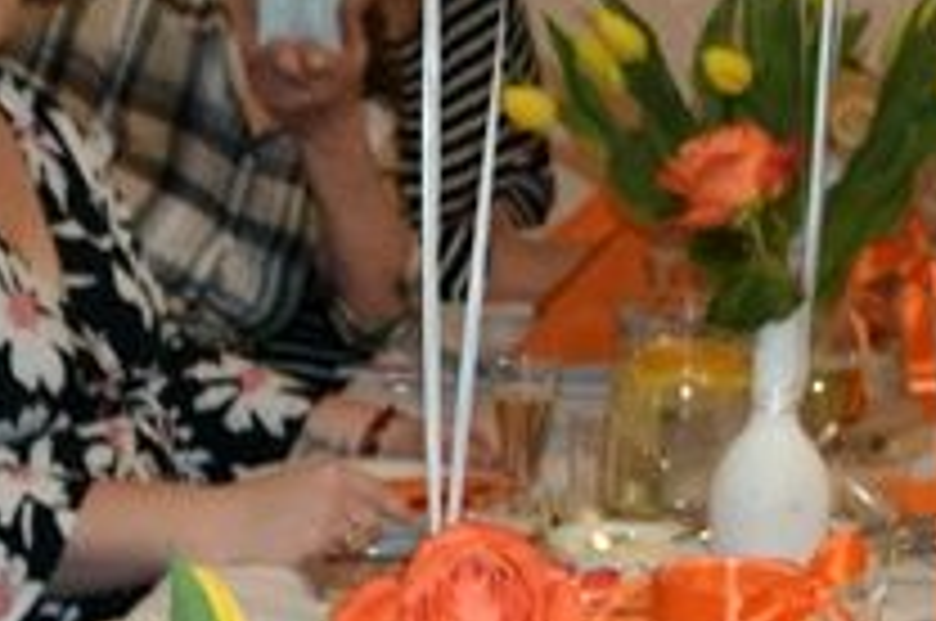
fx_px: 5062
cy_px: 495
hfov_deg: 10.6
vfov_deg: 7.0
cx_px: 284
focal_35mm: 195
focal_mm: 30
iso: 2000
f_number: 4.2
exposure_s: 1/60
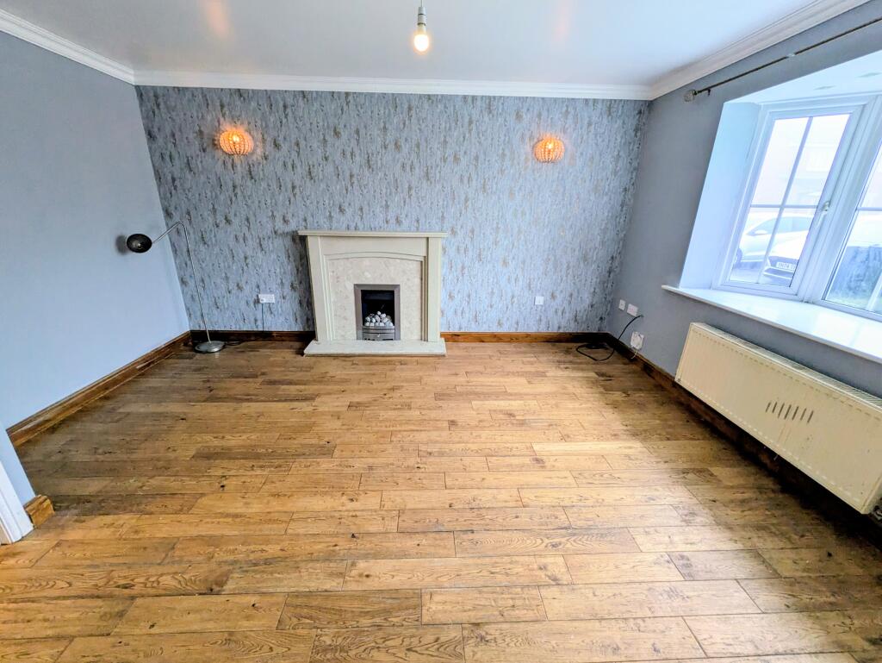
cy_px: 332
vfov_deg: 85.7
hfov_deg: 102.0
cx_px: 441
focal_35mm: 14
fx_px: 357
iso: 67
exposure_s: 1/33.3
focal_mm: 1.83
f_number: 2.2
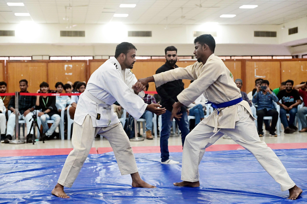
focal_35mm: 61
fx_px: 520
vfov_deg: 22.2
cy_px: 102
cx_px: 154
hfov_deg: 32.9
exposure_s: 1/400
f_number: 4
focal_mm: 61
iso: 8000
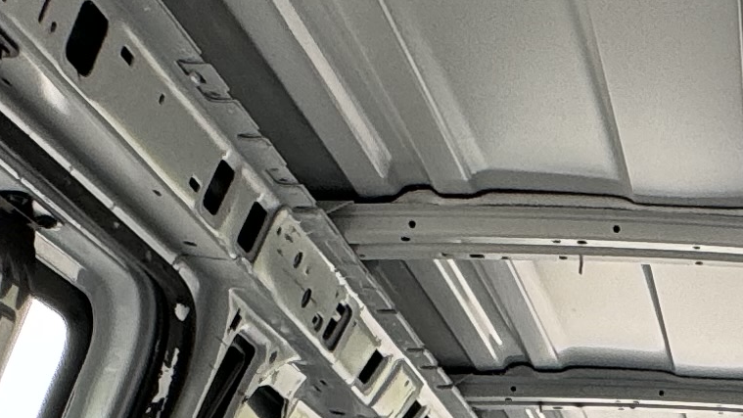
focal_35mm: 81
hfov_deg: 24.5
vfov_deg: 11.7
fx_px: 1596
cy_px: 1063
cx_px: 806
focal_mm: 2.22
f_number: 2.2
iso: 64
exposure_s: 1/99
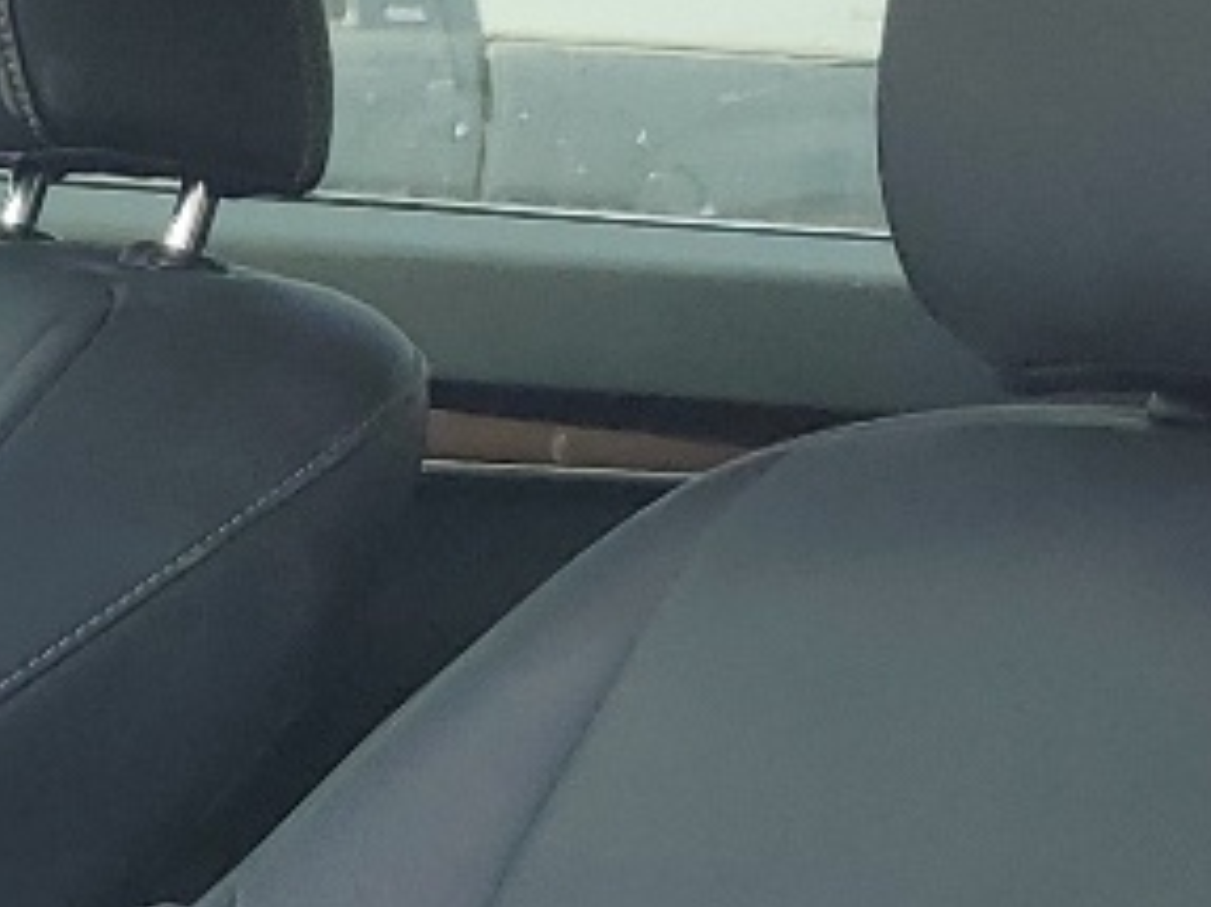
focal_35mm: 145
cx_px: -1468
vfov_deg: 9.8
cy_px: 1464
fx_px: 5071
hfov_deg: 11.7
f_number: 1.5
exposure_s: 1/667
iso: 50
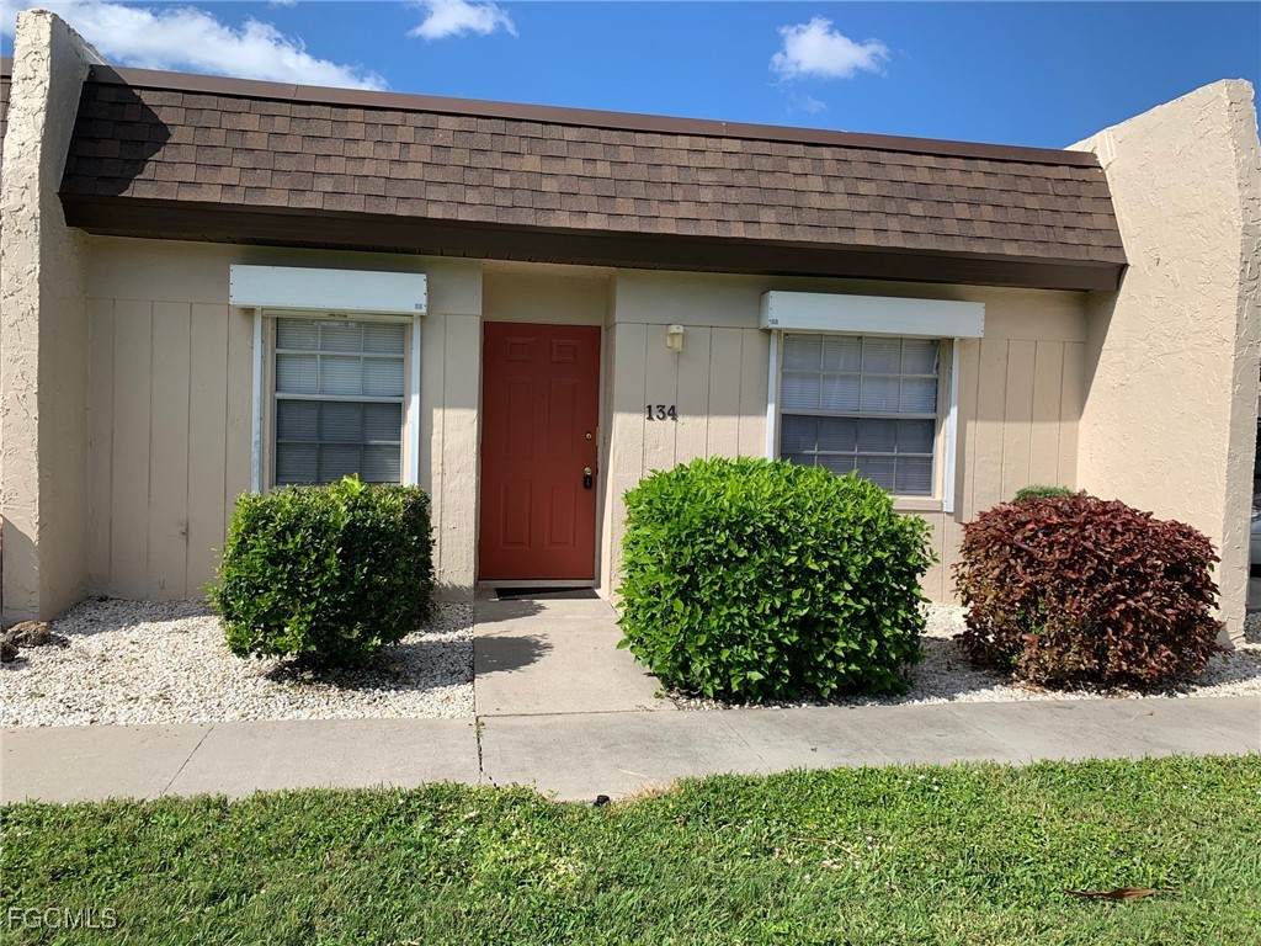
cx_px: 630
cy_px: 473
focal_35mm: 26
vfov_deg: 53.1
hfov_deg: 67.3
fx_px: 947
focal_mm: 4.25
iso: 25
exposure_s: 1/2114
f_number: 1.8
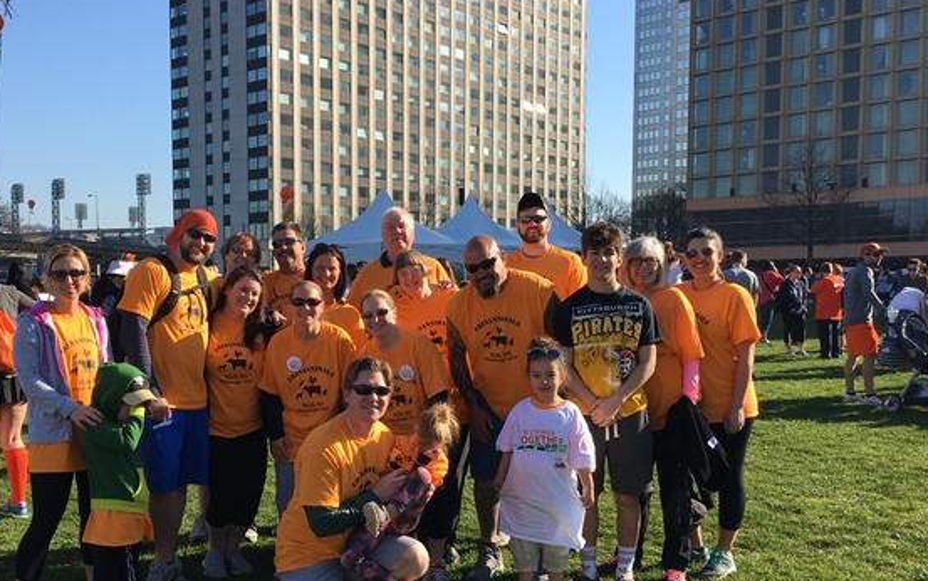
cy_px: 348
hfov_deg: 48.9
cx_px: 368
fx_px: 1012
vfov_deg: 31.9
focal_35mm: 40
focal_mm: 4.15
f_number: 2.2
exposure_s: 1/1083
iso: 25
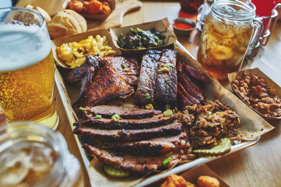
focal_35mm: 35
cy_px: 94
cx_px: 140
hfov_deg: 54.4
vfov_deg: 37.9
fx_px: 273
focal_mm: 35
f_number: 4
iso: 100
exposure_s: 1/160
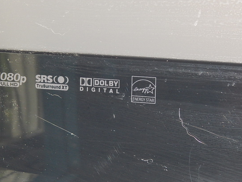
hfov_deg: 15.7
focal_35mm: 125
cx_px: 65
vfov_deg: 11.9
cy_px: 112
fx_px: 874
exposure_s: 1/30
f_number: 4.3
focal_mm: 15.3
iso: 360
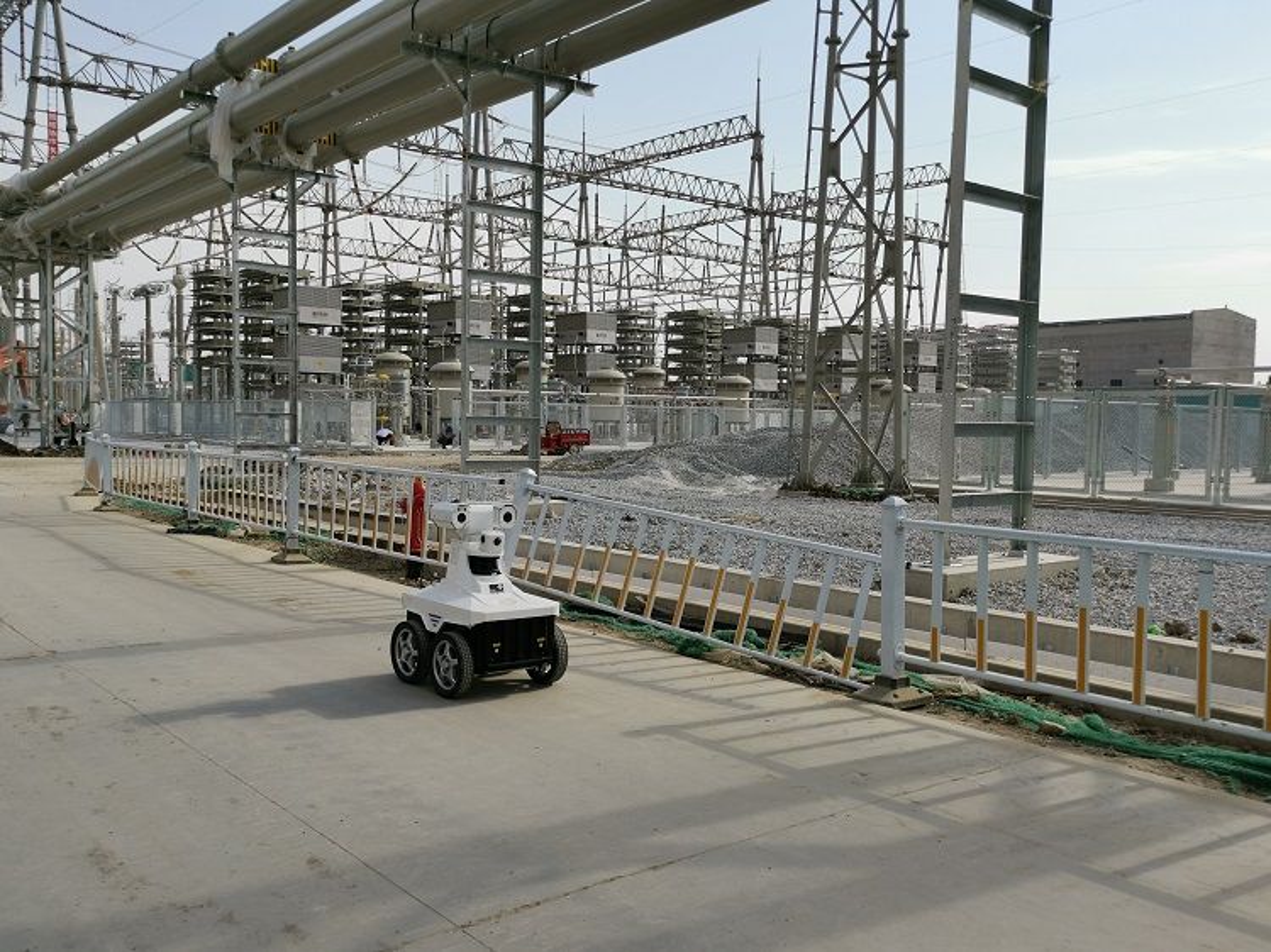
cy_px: 476
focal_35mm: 31
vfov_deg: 45.4
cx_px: 636
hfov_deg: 58.4
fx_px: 1138
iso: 50
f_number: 1.8
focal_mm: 5.58
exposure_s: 1/2577
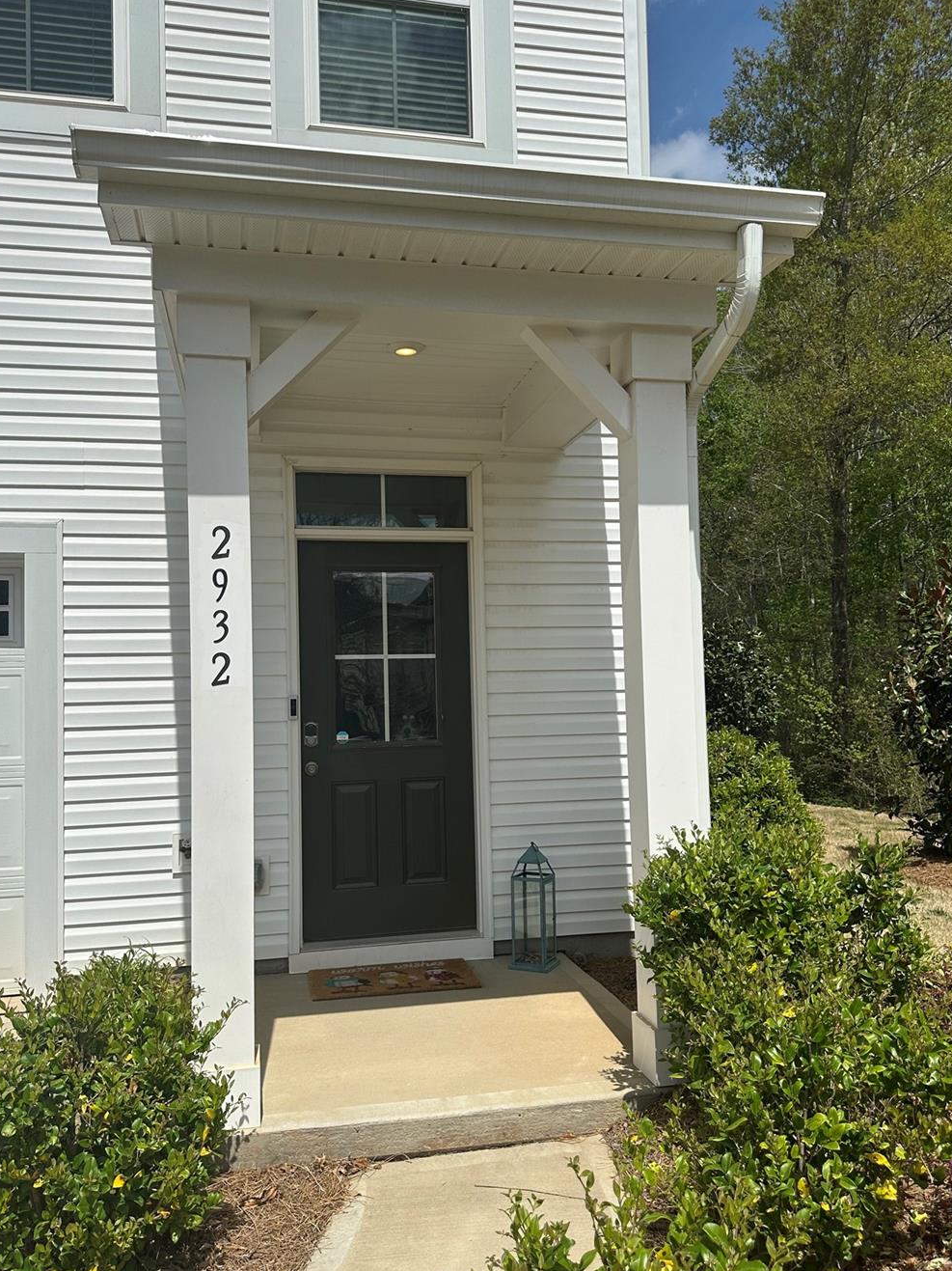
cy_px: 662
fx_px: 1027
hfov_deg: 49.7
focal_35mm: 28
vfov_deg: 63.4
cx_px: 481
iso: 80
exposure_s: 1/8929
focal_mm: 6.86
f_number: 1.78
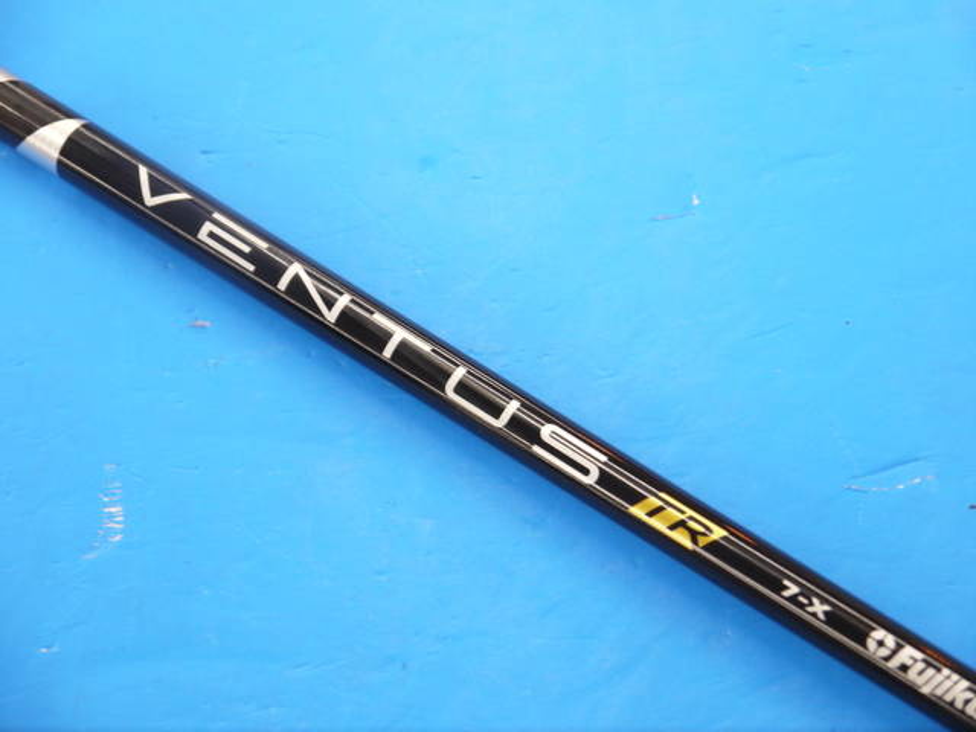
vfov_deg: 17.6
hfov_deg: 23.3
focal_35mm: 84
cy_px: 366
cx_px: 488
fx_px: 2368
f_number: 5.6
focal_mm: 42
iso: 800
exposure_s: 1/80
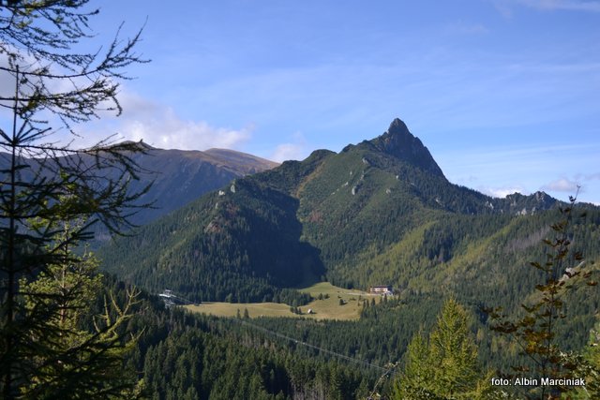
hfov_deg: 37.8
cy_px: 200
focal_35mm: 52
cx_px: 300
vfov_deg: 25.8
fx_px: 875
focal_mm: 35
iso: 400
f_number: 5.6
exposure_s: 1/1600
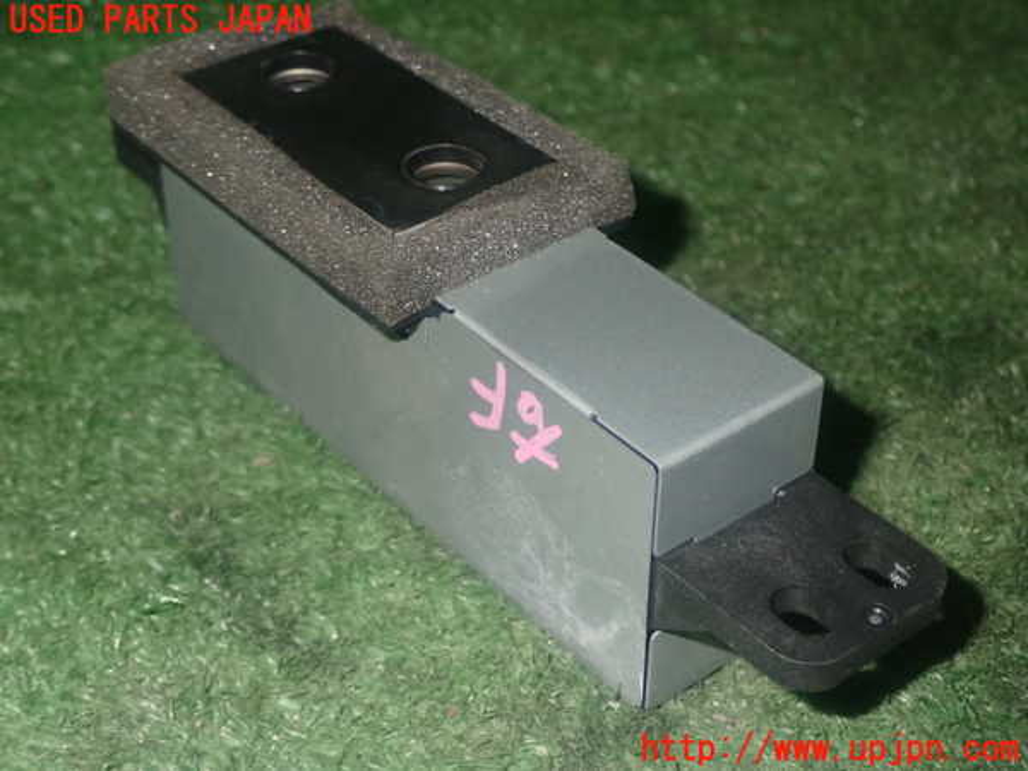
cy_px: 386
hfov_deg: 31.2
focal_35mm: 62
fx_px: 1841
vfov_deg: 23.7
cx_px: 514
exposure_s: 1/60
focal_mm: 11.09
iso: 800
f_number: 10
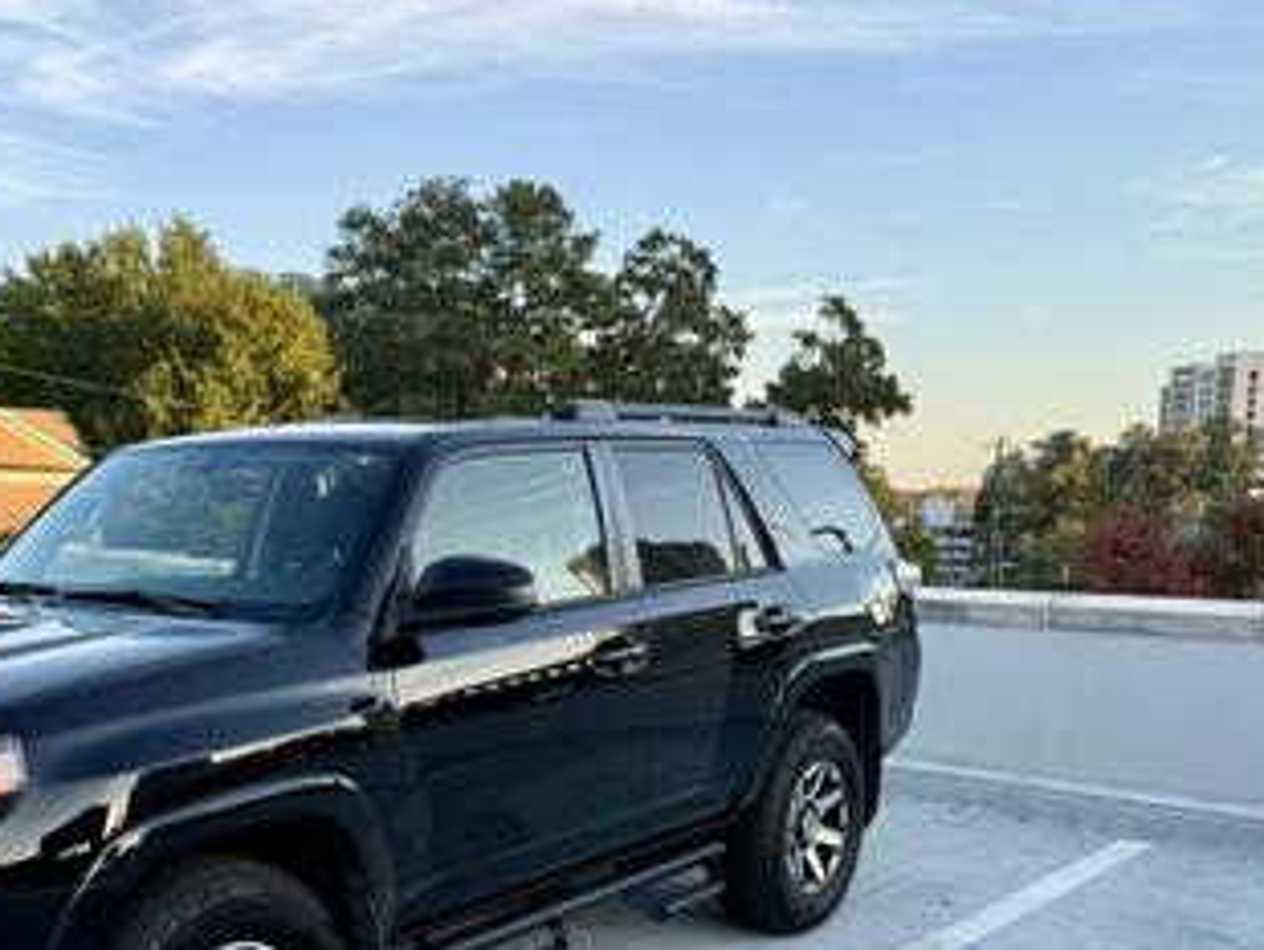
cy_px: 718
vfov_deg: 36.0
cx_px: 383
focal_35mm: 39
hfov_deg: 46.8
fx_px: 1425
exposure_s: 1/722
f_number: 1.78
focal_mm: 6.76
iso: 80
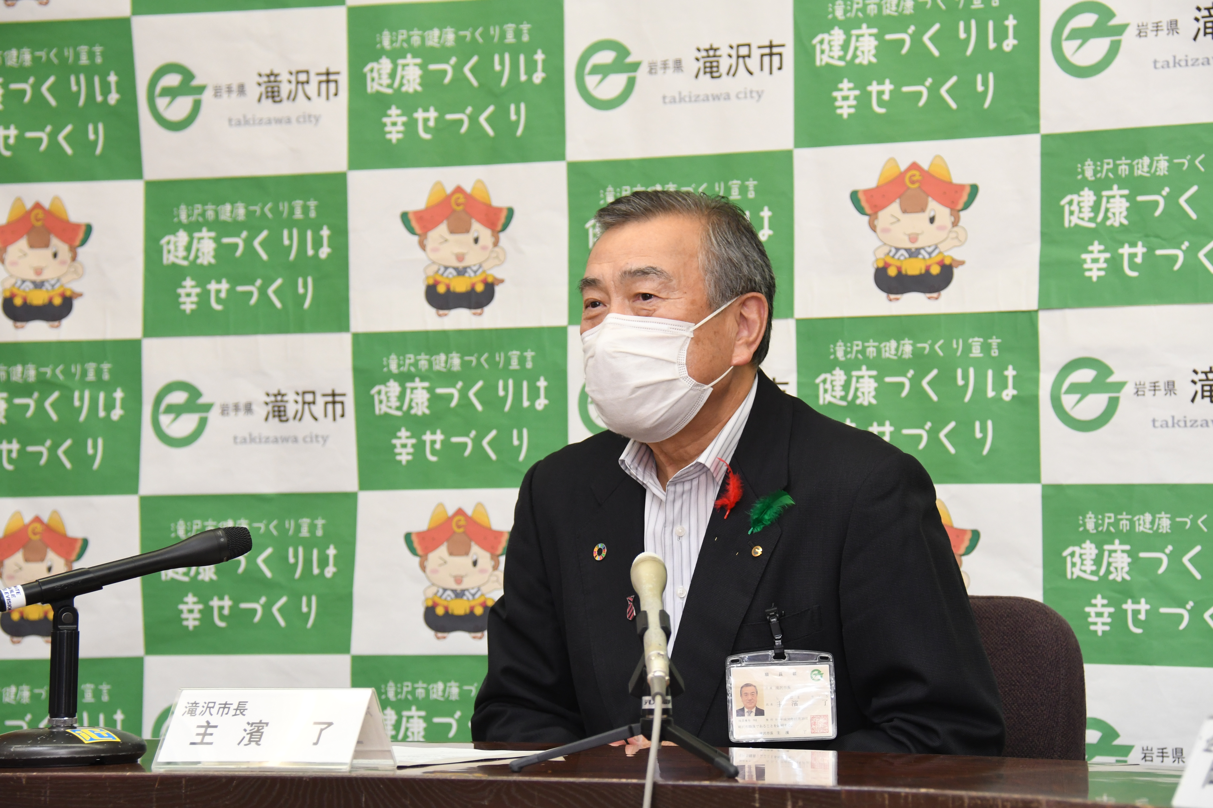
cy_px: 404
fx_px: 4801
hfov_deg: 14.4
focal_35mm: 142
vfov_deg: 9.6
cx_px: 606
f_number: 5.6
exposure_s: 1/160
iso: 1250
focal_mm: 95
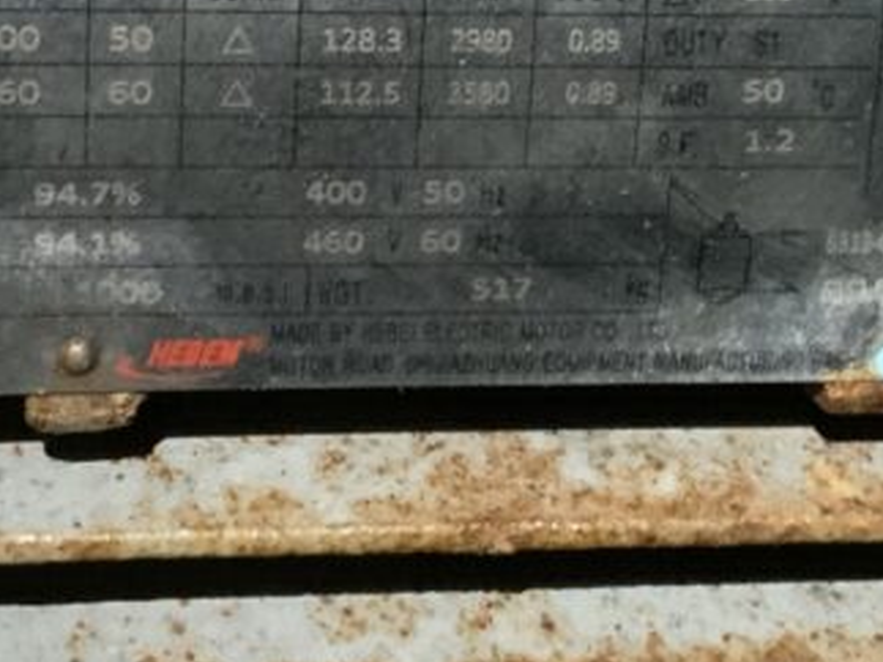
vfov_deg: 15.6
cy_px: -68
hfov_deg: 21.3
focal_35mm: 92
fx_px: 2346
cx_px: 457
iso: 400
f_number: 1.8
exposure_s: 1/30
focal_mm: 3
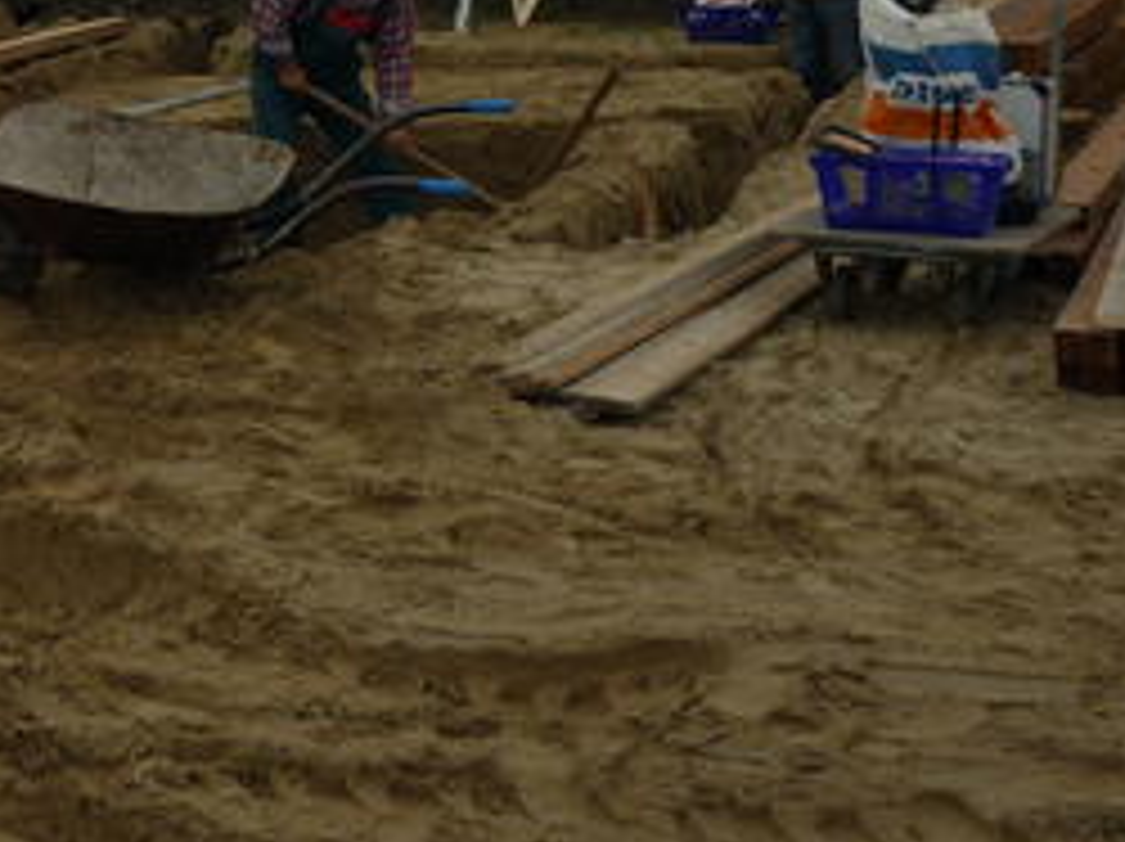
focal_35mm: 100
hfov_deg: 19.2
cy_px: -153
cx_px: 58
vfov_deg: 14.3
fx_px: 3247
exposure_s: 1/1000
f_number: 3
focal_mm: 6.4
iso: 80
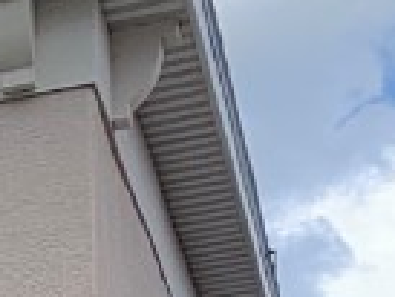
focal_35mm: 194
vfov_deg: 6.8
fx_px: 2216
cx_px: -830
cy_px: 957
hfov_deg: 8.4
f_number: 1.8
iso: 25
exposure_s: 1/1001
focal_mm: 4.25
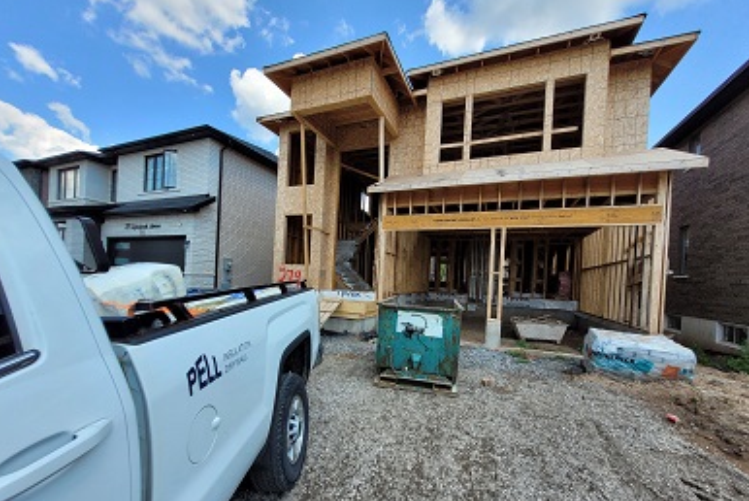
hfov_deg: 104.2
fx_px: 291
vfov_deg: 80.9
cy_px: 282
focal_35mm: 14
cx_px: 371
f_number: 2.2
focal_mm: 1.74
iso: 40
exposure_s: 1/842
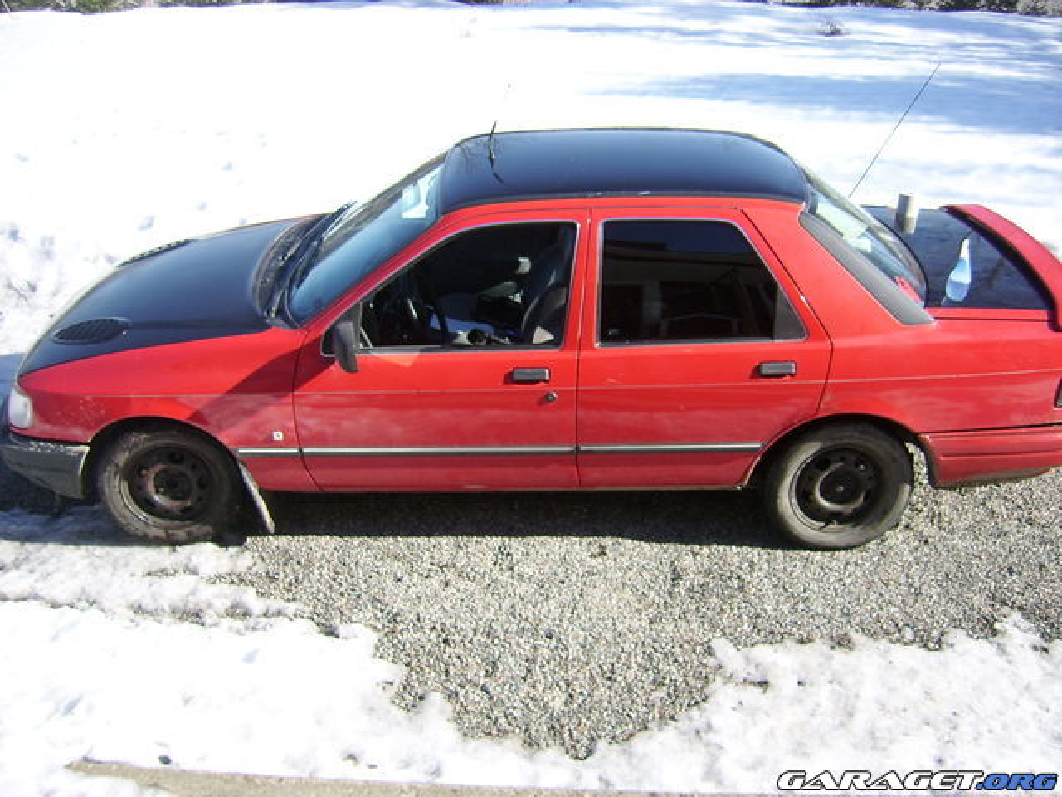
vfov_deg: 40.7
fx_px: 1074
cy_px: 398
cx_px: 531
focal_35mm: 35
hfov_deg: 52.6
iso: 50
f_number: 2.8
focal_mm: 5.95
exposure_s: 1/500
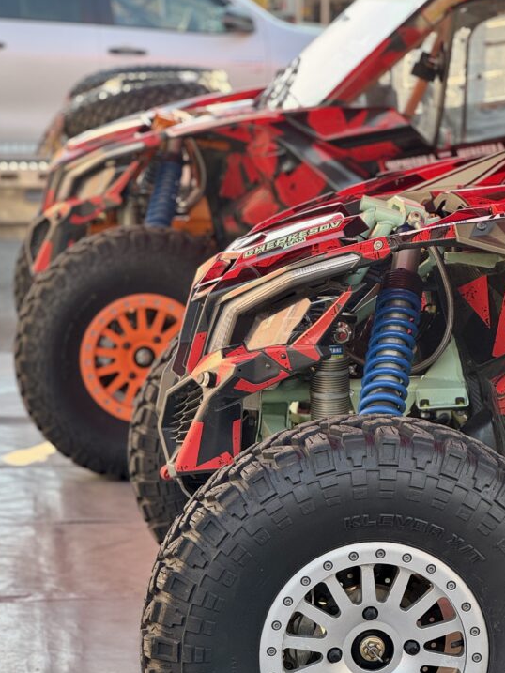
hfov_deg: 13.5
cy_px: 397
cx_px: 286
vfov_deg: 17.9
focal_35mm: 110
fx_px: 2139
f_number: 2.8
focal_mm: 9
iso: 40
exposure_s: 1/99
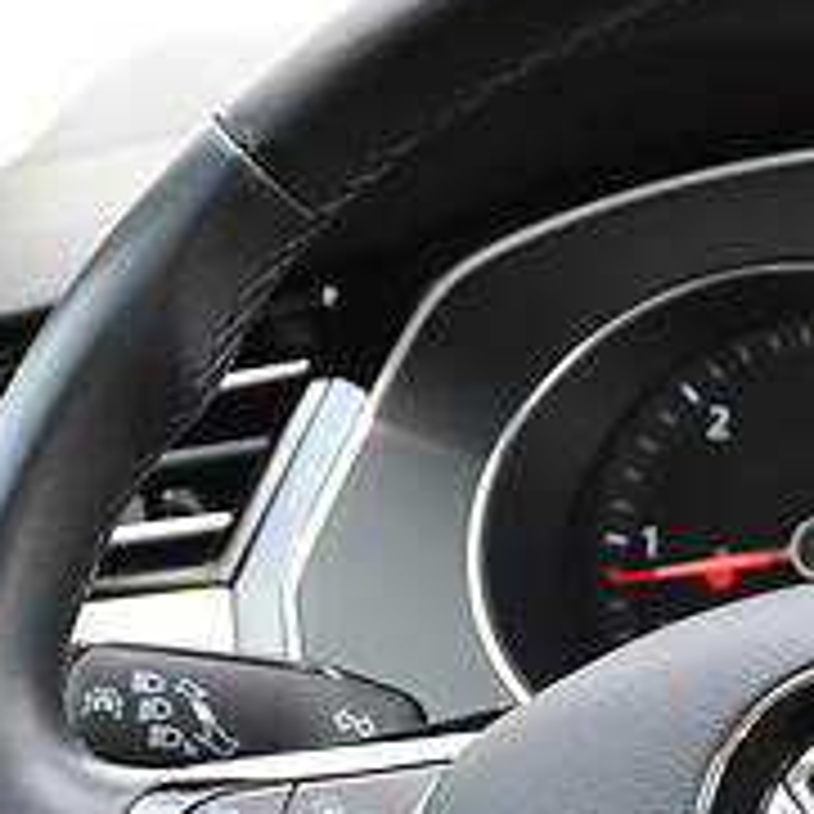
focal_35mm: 214
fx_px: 5693
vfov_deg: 8.1
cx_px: 886
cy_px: 854
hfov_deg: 8.1
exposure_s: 1/100
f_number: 5
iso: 400
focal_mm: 38
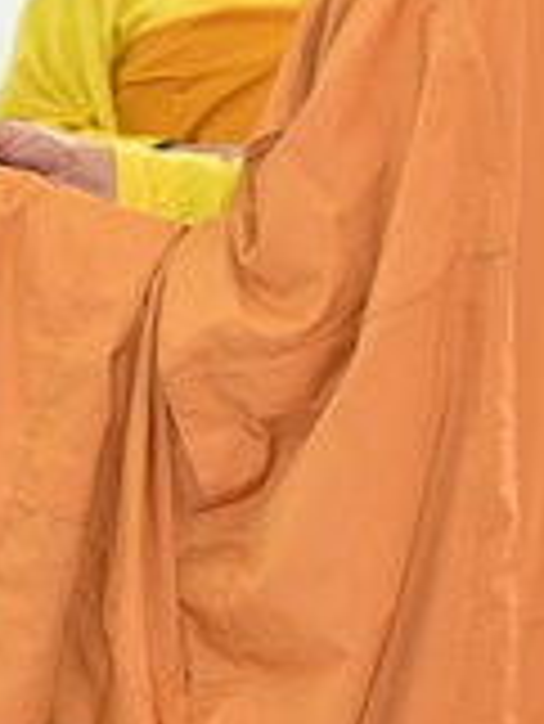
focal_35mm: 213
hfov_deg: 7.0
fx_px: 4457
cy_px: 238
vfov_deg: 9.3
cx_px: 112
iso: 800
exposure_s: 1/30
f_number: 4.5
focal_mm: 55
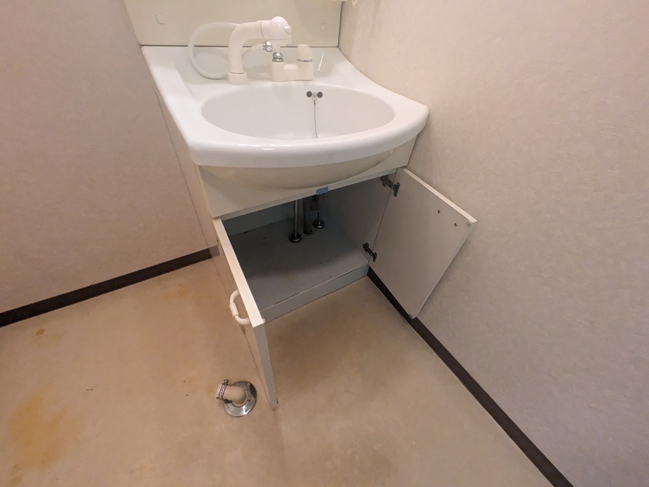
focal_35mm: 14
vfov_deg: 85.7
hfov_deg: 102.0
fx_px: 263
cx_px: 324
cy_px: 244
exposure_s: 1/120
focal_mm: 1.83
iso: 854
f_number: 2.2
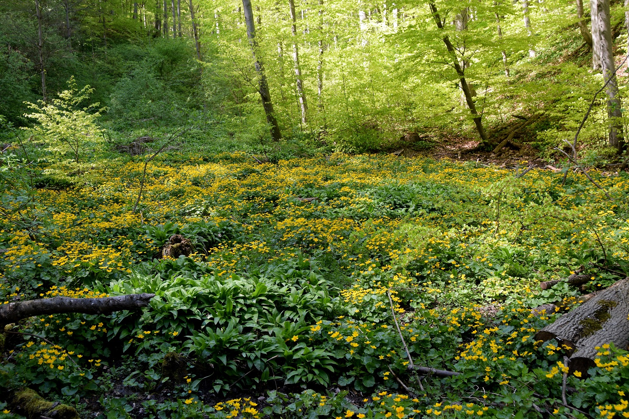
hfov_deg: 49.6
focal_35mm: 39
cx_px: 314
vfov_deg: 34.2
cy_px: 210
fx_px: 681
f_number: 6.3
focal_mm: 26
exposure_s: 1/160
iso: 400
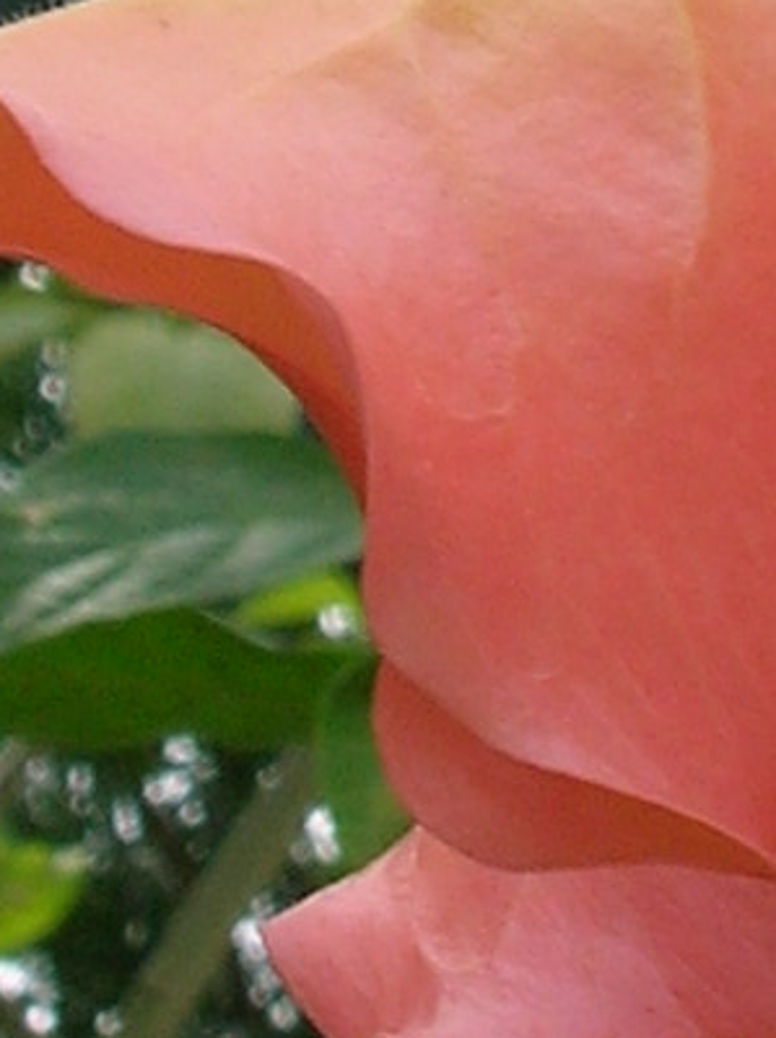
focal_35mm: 263
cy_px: -151
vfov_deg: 7.5
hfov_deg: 5.6
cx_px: 802
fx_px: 7878
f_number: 5.4
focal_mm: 7.7
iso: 50
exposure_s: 1/187
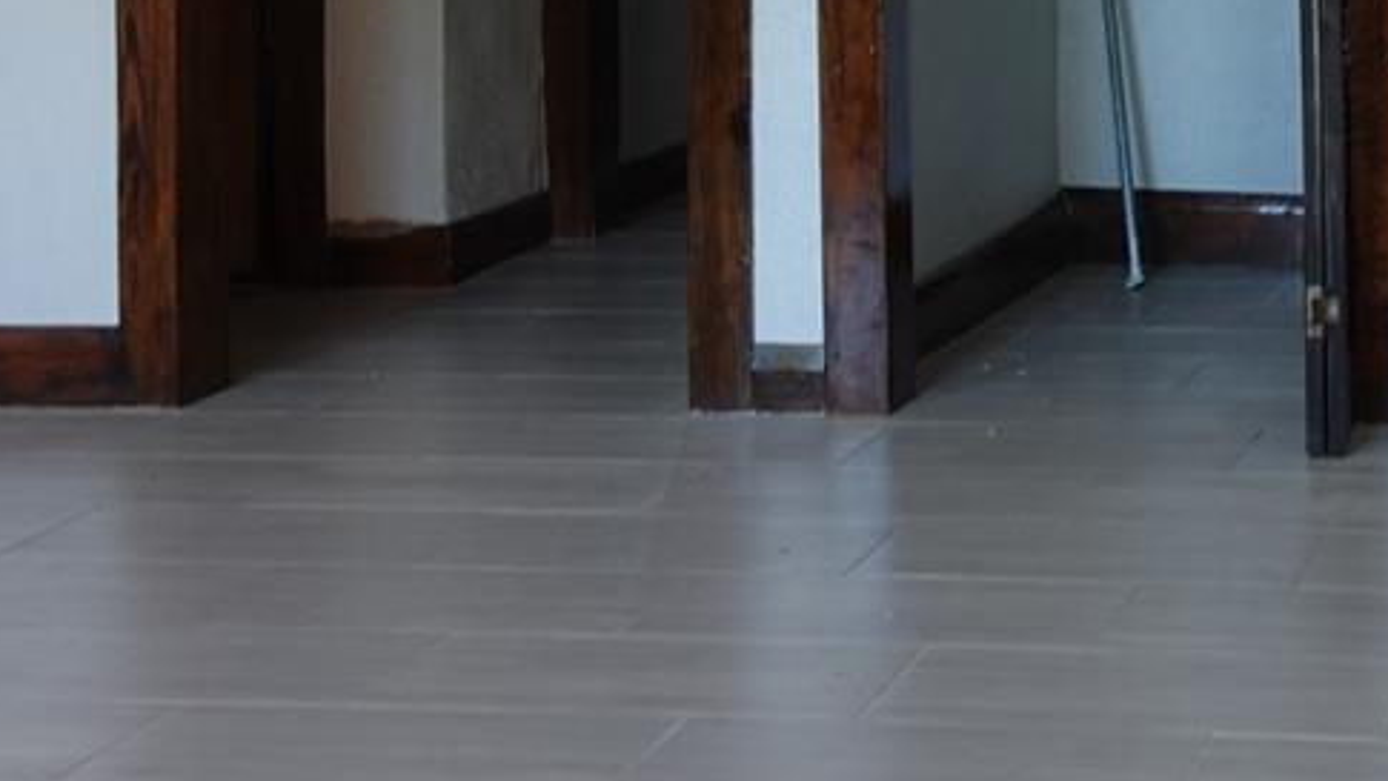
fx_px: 3055
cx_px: 1465
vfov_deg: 14.0
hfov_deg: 24.2
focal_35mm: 83
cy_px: -229
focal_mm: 9.4
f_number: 2.2
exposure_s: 1/30
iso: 125
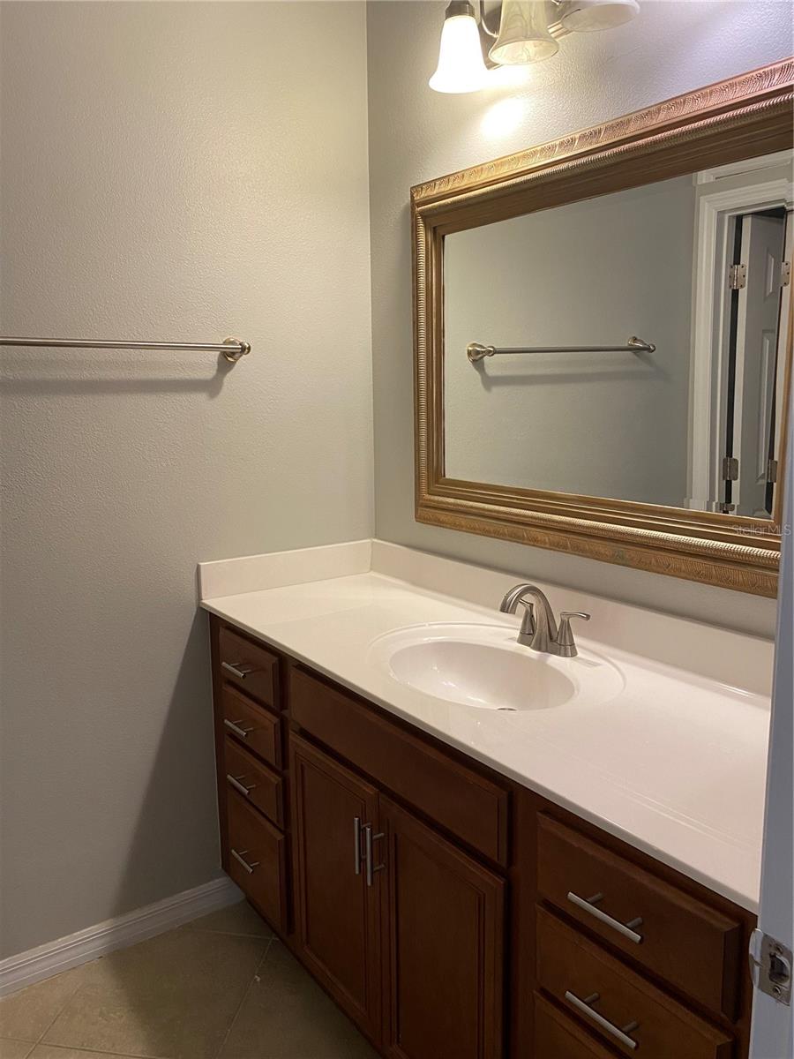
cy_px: 530
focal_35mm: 26
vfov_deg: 67.3
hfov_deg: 53.1
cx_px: 397
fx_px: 795
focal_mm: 4.25
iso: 125
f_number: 1.8
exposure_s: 1/60
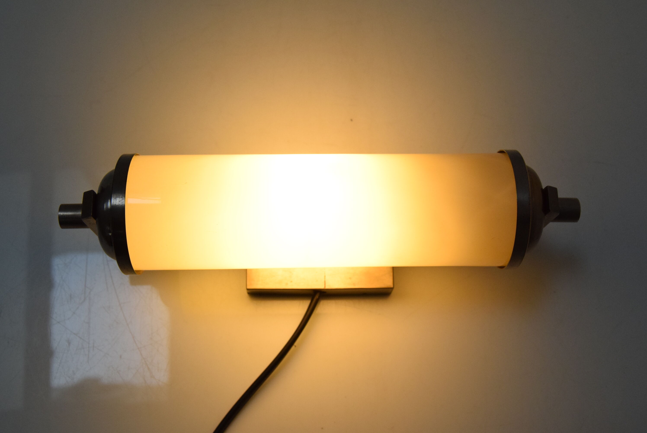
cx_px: 324
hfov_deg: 46.4
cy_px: 216
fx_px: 755
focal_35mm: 42
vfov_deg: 31.9
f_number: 8
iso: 1600
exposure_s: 1/250
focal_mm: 28
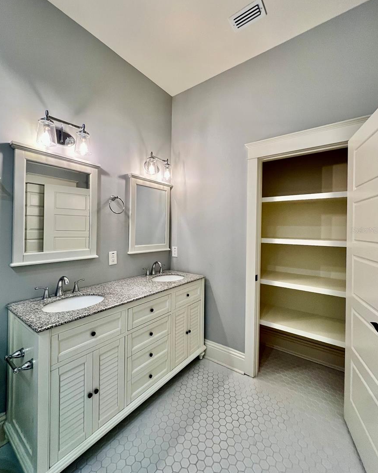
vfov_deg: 100.7
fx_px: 196
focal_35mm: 14
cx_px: 187
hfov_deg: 88.0
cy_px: 230
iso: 250
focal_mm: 1.57
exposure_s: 1/120
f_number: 1.8
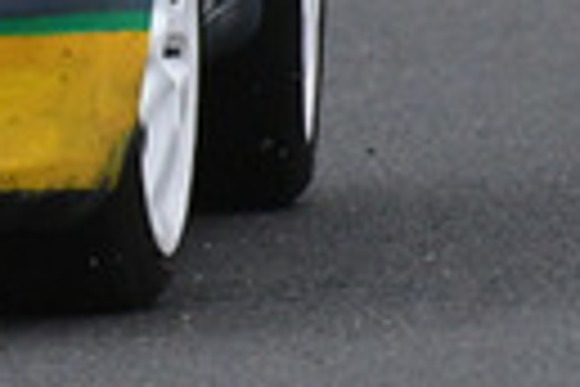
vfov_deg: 0.3
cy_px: -356
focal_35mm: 4643
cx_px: -670
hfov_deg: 0.4
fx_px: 74798
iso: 2500
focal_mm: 500
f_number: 10
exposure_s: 1/640
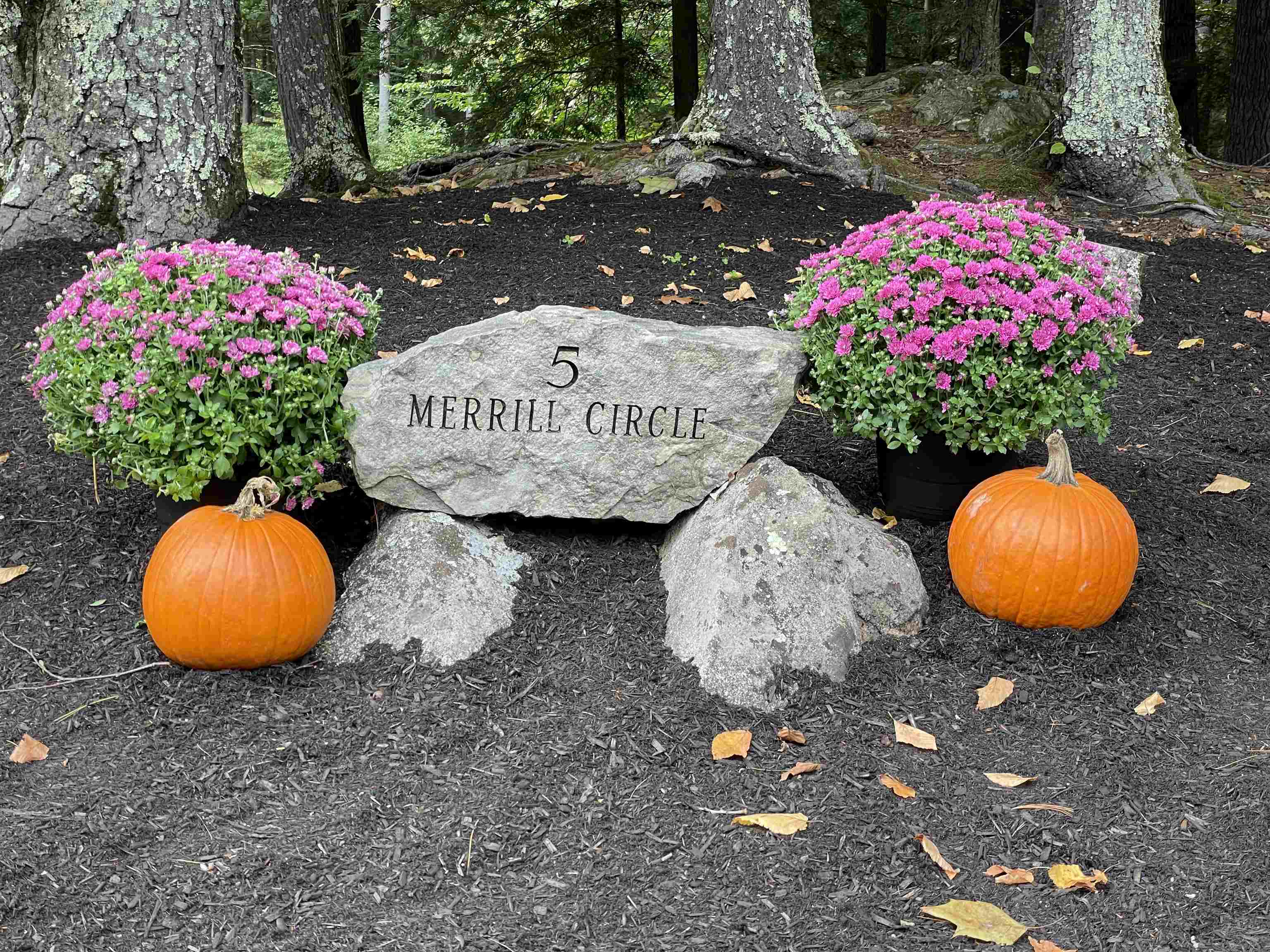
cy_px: 476
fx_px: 1908
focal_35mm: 52
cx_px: 635
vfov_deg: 28.0
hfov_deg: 36.8
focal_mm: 6
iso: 50
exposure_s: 1/122
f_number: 2
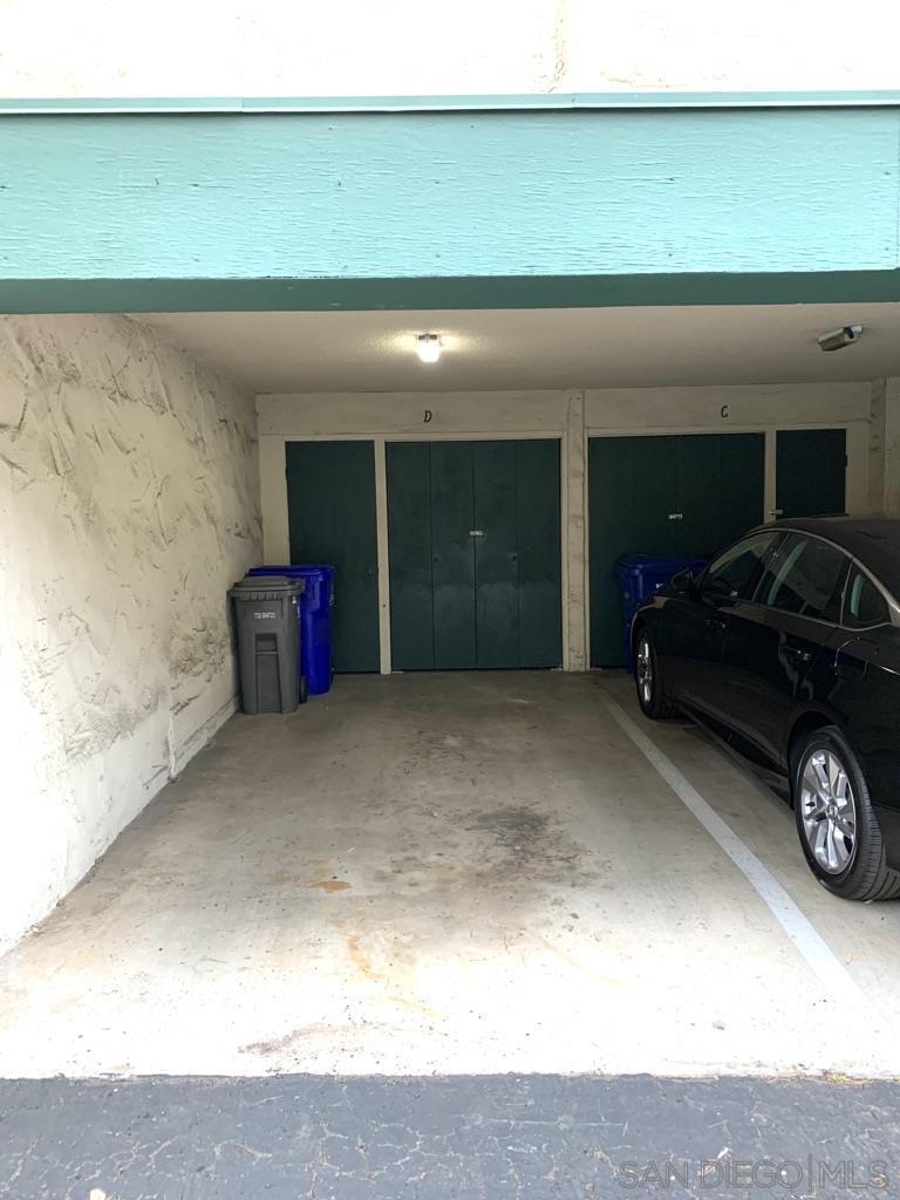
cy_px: 600
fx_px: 901
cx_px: 450
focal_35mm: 26
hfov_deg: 53.1
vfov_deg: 67.3
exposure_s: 1/60
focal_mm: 4.25
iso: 160
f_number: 1.8
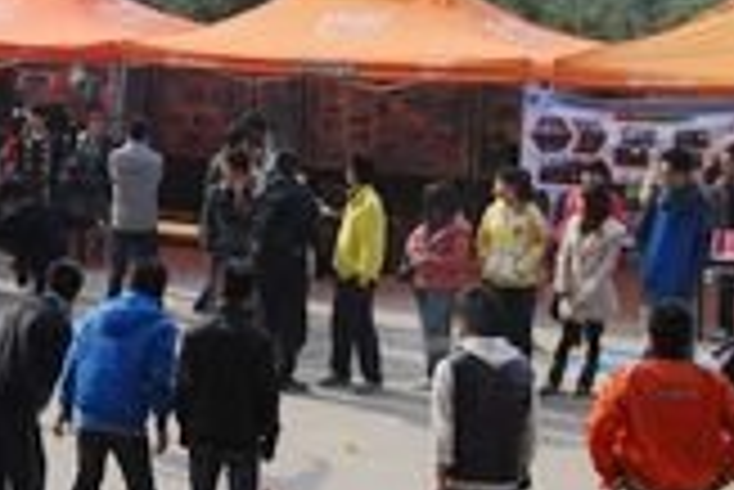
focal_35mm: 101
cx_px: 23
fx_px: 2061
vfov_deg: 13.6
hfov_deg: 19.7
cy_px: 146
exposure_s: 1/160
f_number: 6.3
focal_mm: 22
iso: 100
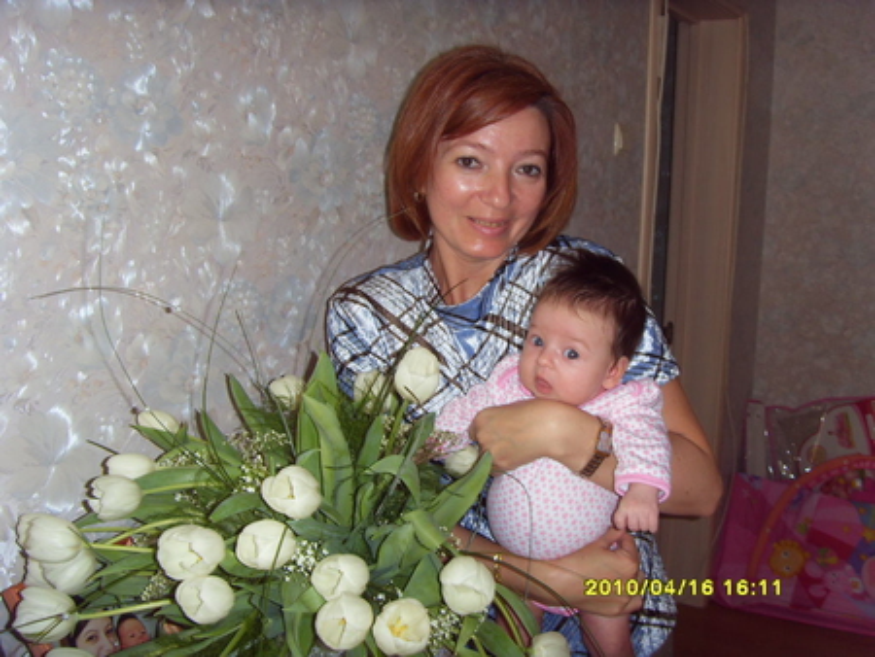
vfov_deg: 36.9
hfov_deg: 47.8
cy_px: 328
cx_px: 438
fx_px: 986
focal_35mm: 39
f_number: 3.5
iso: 100
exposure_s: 1/45
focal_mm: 6.6
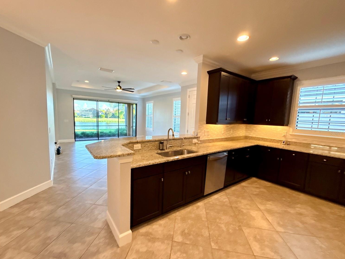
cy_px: 133
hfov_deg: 98.1
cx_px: 167
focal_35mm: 15
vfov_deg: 81.7
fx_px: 150
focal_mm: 2.22
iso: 640
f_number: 2.2
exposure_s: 1/120
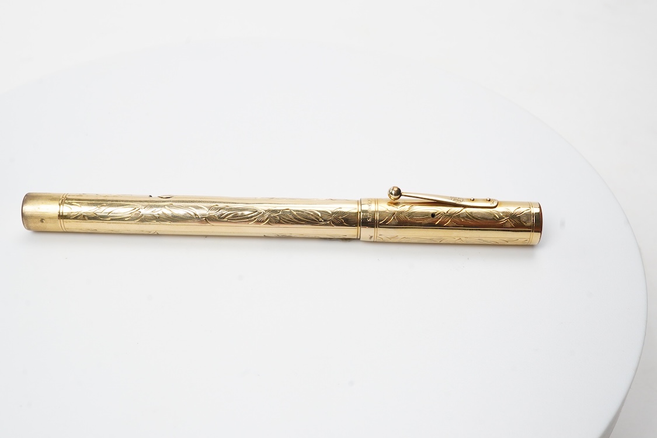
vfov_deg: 29.9
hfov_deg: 43.6
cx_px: 328
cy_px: 219
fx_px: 821
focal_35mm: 45
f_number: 22
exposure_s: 1/100
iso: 640
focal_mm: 30
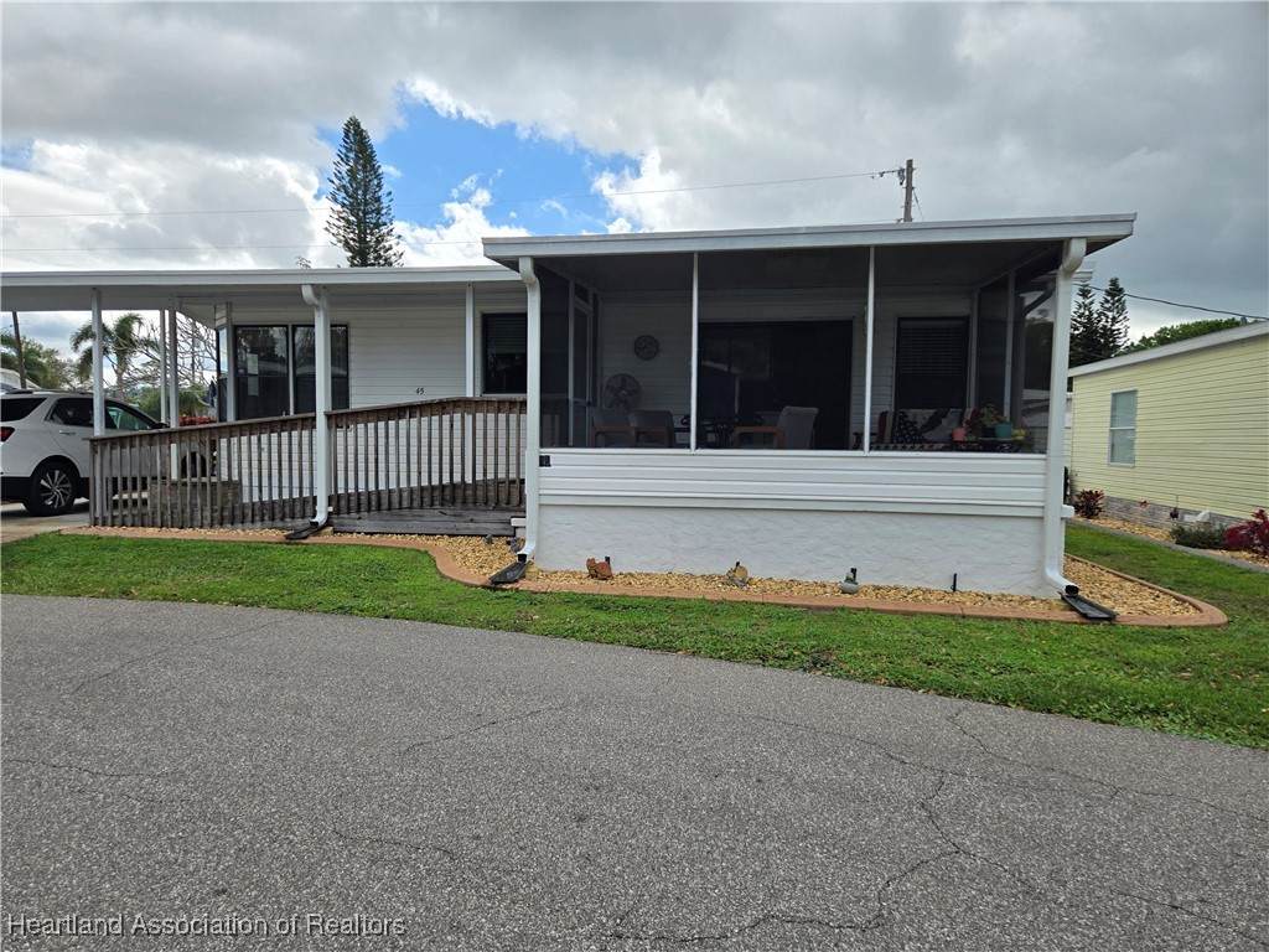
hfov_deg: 73.9
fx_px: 843
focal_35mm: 23
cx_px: 634
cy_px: 476
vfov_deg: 58.9
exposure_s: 1/2088
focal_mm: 5.4
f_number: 1.8
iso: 25
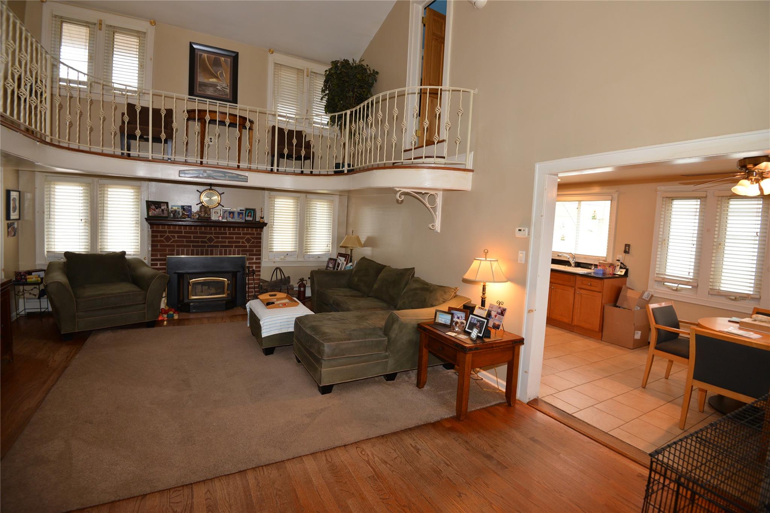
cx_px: 385
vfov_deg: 73.8
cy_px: 256
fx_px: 342
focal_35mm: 16
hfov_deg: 96.7
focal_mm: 16
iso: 720
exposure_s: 1/60
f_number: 4
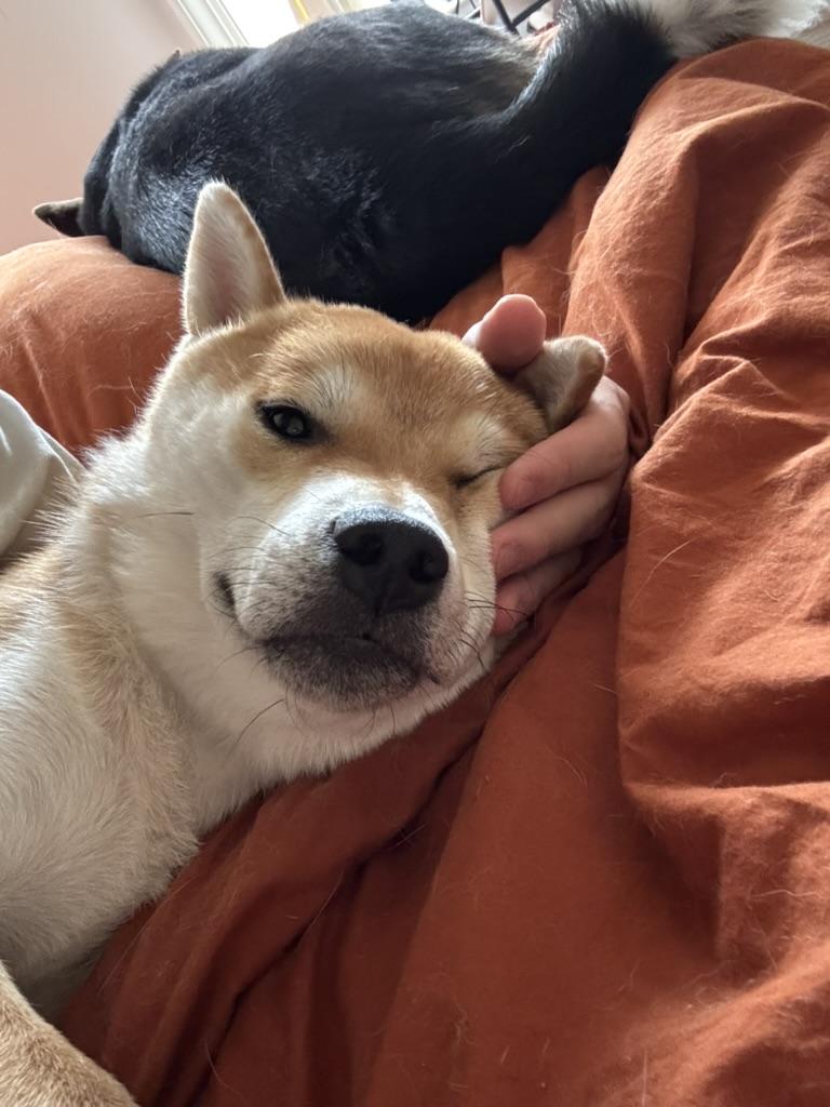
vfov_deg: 60.0
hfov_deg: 46.8
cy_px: 554
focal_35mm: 30
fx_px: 959
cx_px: 415
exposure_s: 1/29
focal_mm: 2.69
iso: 640
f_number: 1.9
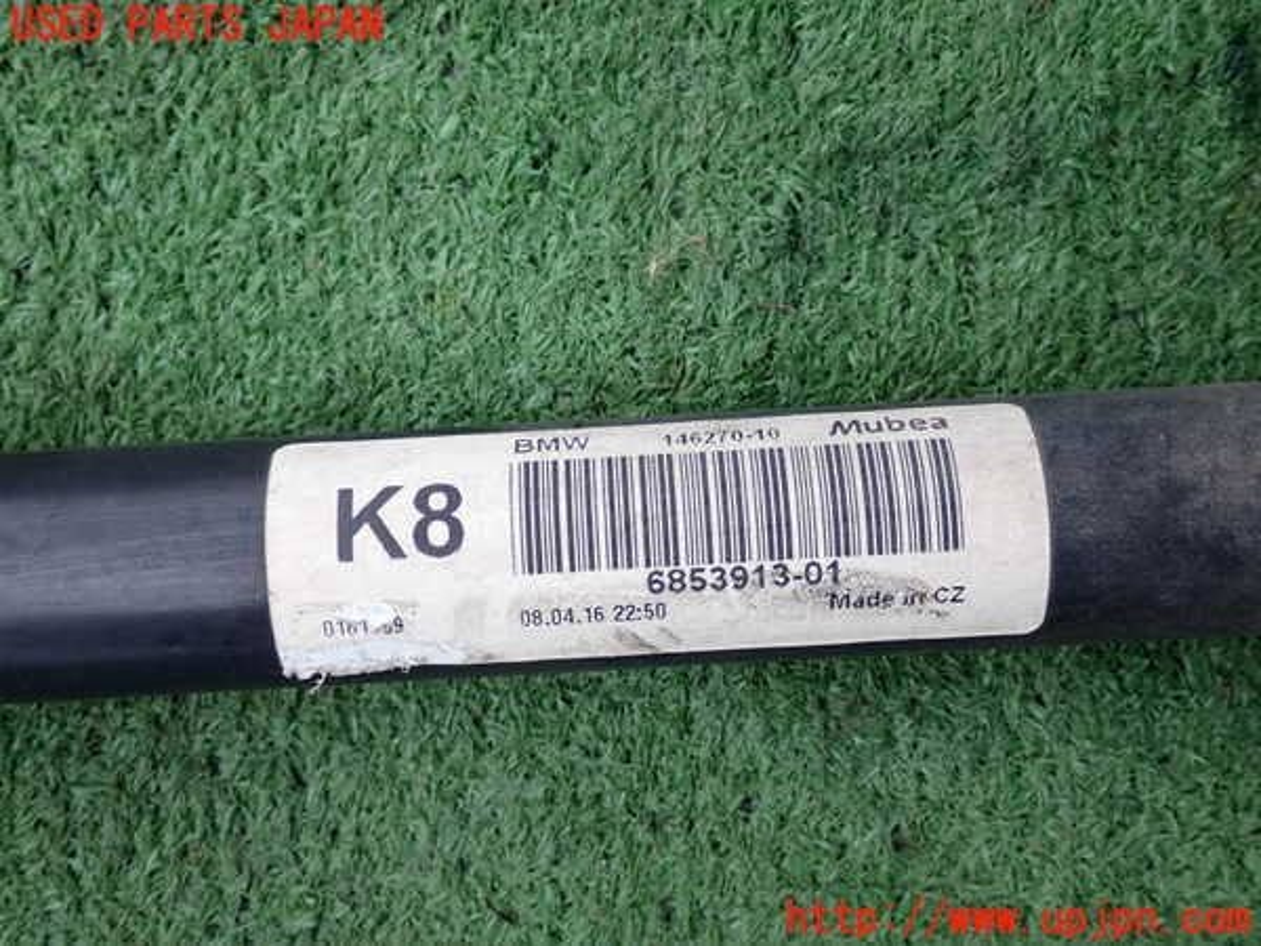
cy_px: 473
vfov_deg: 35.1
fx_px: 1494
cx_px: 630
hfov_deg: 45.8
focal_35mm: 41
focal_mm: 7.31
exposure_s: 1/125
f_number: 2.8
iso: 100
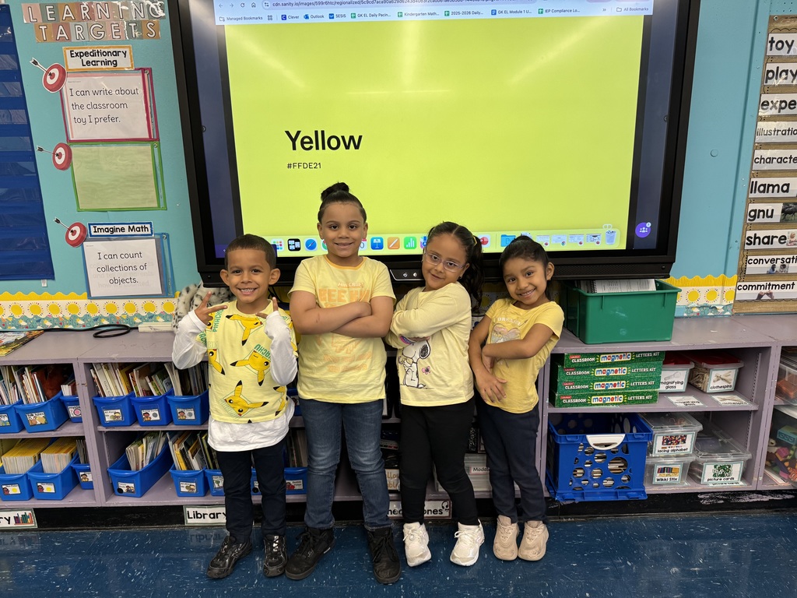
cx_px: 398
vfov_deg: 56.8
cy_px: 299
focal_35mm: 24
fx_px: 553
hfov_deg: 71.6
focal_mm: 6.76
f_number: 1.78
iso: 160
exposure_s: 1/120
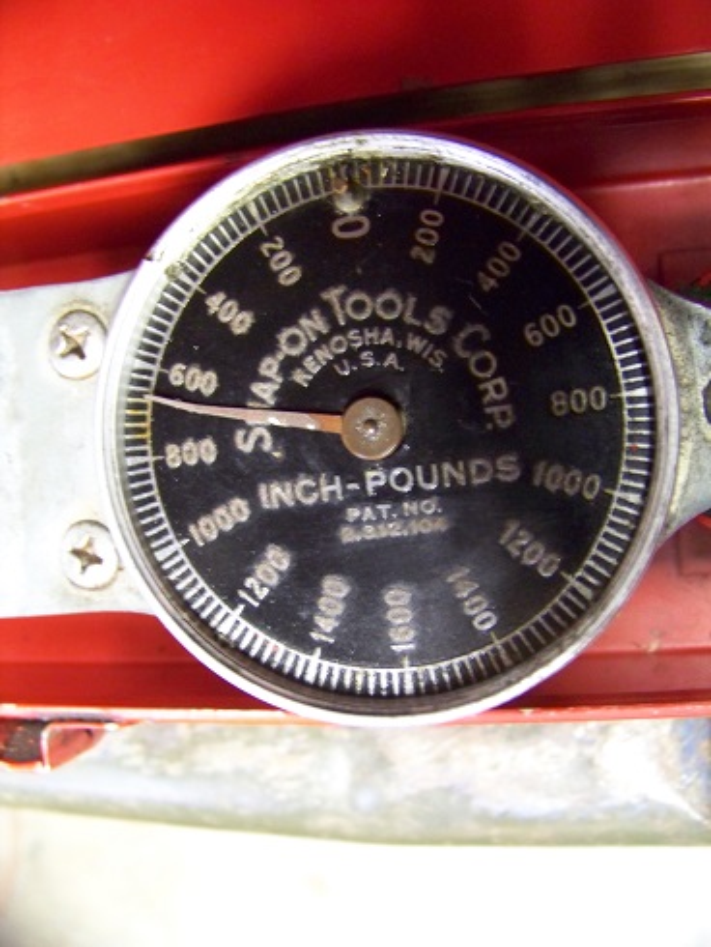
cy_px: 474
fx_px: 985
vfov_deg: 51.3
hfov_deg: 39.7
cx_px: 356
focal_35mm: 36
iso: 400
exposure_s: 1/4
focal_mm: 5.85
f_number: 2.8
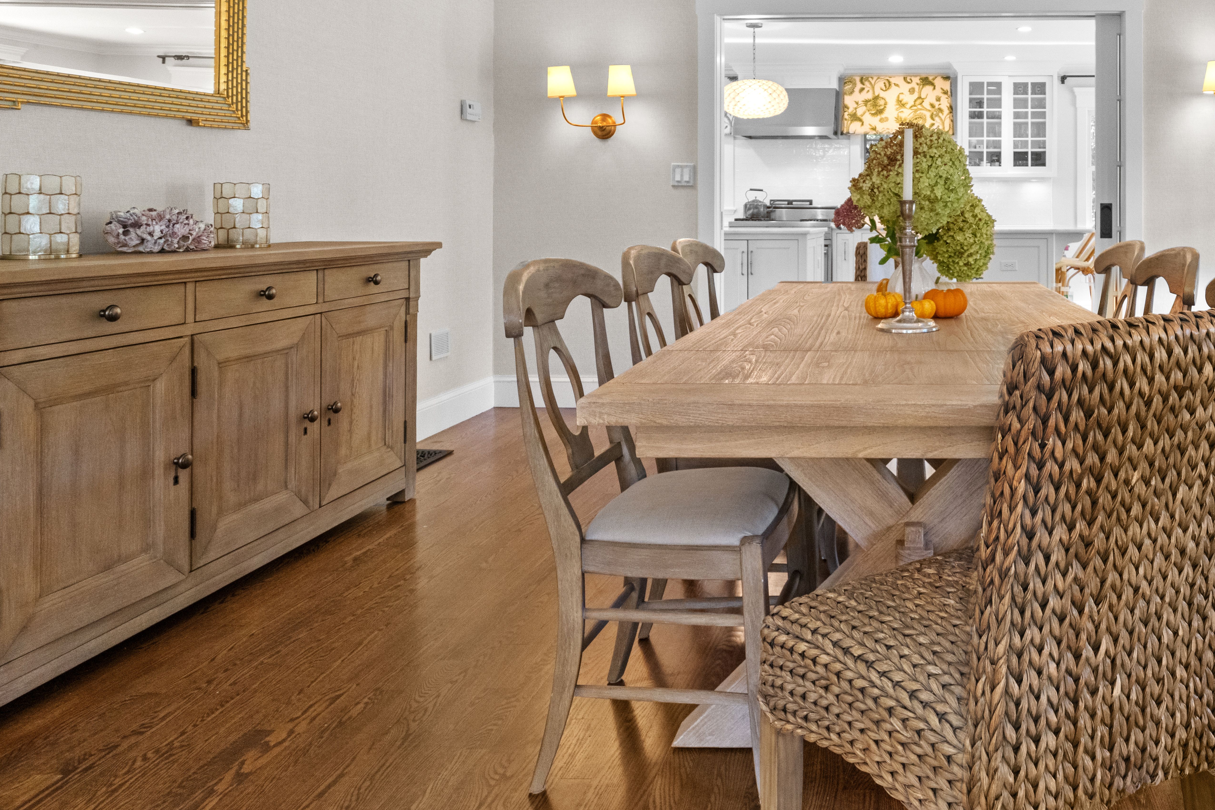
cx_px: 893
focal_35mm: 27
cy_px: 221
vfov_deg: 46.1
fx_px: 921
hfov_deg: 63.4
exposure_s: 1/4
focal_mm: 14.7
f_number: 11
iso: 1600
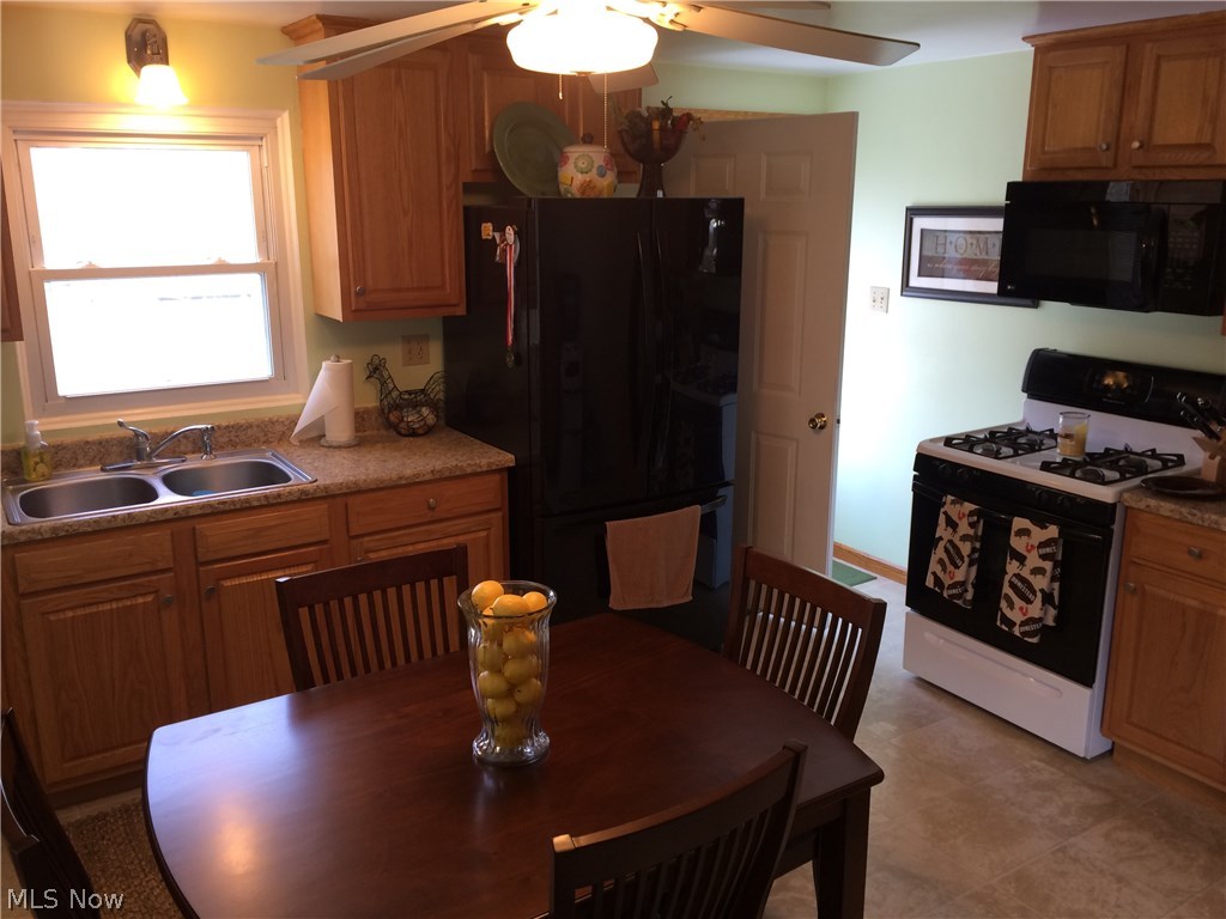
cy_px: 460
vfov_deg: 48.2
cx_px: 613
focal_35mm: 29
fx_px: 1027
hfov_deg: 61.7
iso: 40
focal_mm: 4.15
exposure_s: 1/30
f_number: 2.2
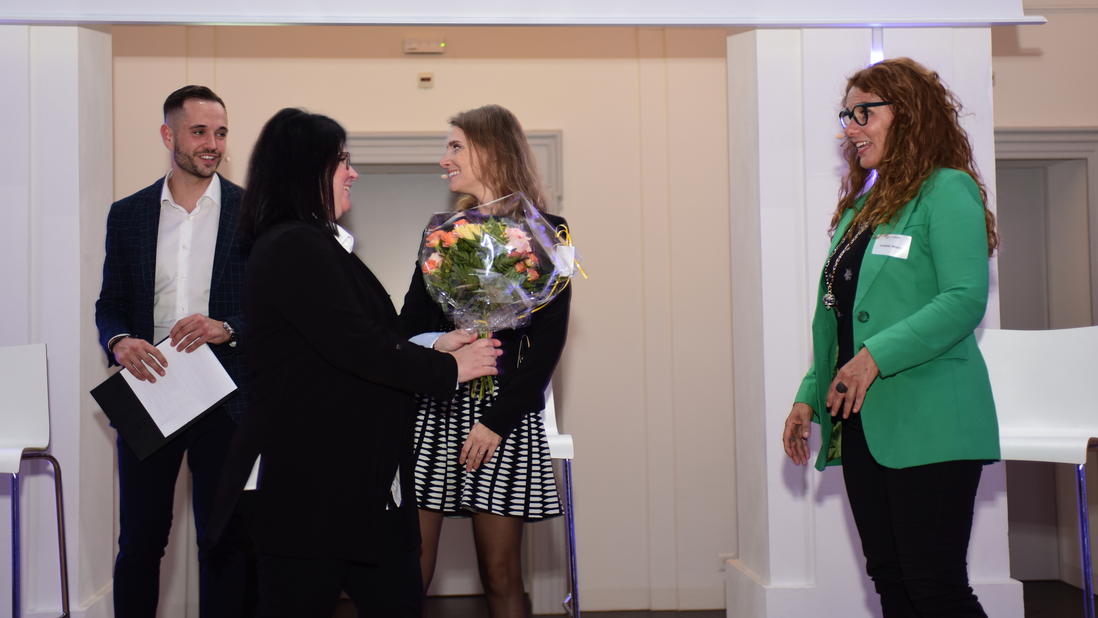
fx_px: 1718
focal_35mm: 59
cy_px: 268
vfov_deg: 20.4
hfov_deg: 35.4
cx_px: 546
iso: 500
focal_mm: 56
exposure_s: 1/60
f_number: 2.8
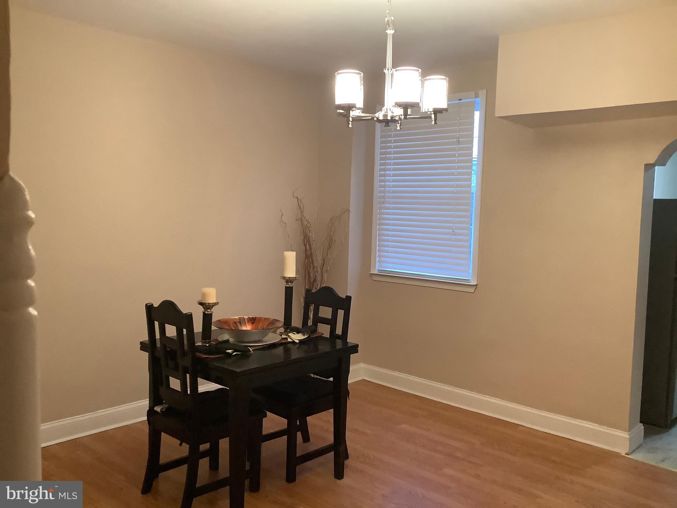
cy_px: 254
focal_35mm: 31
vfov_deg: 45.4
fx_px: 606
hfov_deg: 58.4
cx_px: 338
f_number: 2.4
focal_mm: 3.3
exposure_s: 1/60
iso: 320
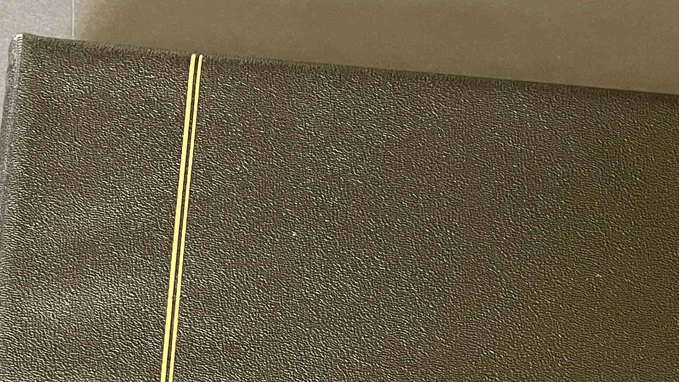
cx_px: 398
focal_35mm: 71
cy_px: 555
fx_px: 1278
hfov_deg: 29.7
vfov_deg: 15.8
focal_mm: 5.1
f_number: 1.6
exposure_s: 1/40
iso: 640
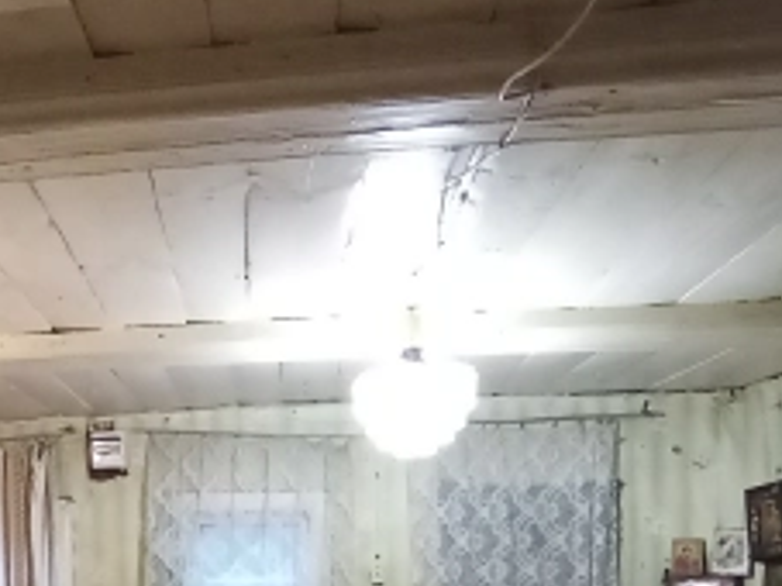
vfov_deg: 30.0
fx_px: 993
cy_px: 620
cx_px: 121
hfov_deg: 40.6
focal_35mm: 44
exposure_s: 1/25
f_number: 2.2
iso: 829
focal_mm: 1.65
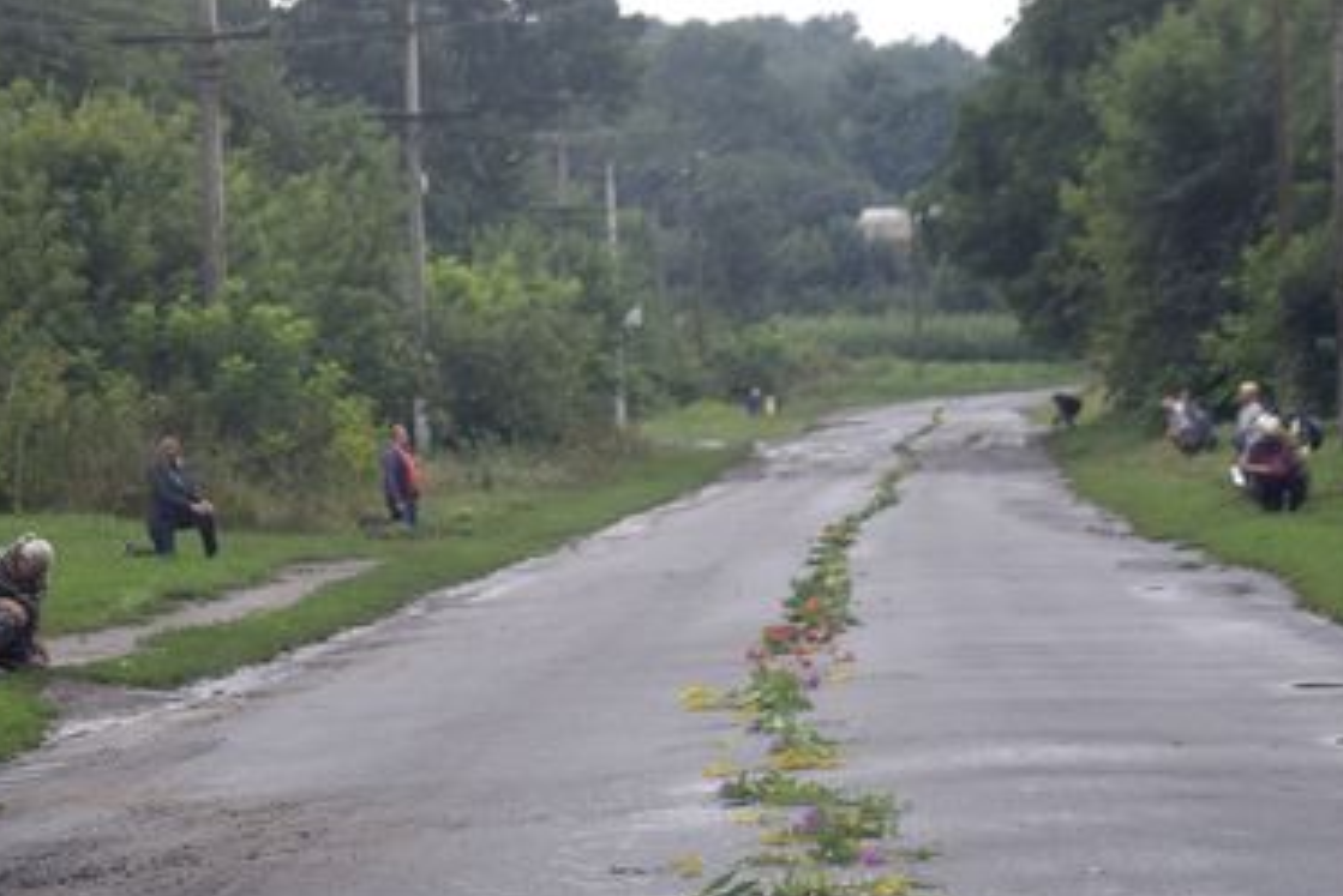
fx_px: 6195
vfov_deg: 8.2
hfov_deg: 12.4
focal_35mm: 166
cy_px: 865
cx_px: 439
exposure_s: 1/250
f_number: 5.6
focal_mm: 55
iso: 200
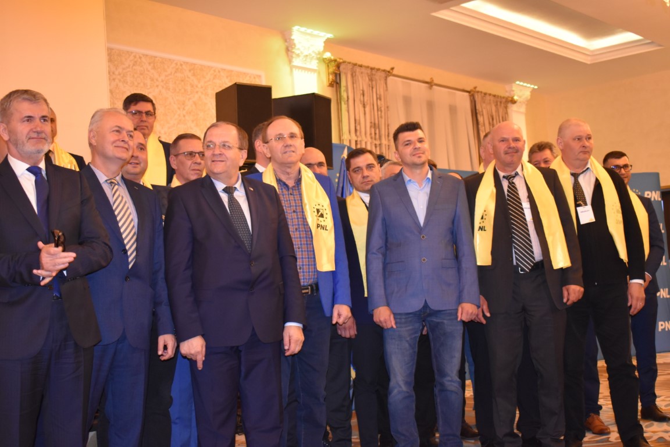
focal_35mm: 51
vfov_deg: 26.5
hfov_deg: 38.9
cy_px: 224
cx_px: 335
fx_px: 949
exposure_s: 1/60
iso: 2000
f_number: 4.5
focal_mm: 34
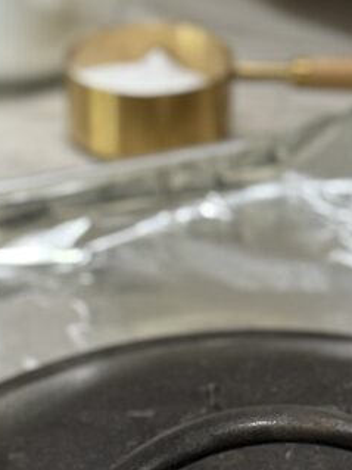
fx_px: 2089
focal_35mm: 154
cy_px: 236
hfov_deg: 9.6
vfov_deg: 12.8
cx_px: 227
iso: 250
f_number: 1.78
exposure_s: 1/40
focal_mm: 6.76
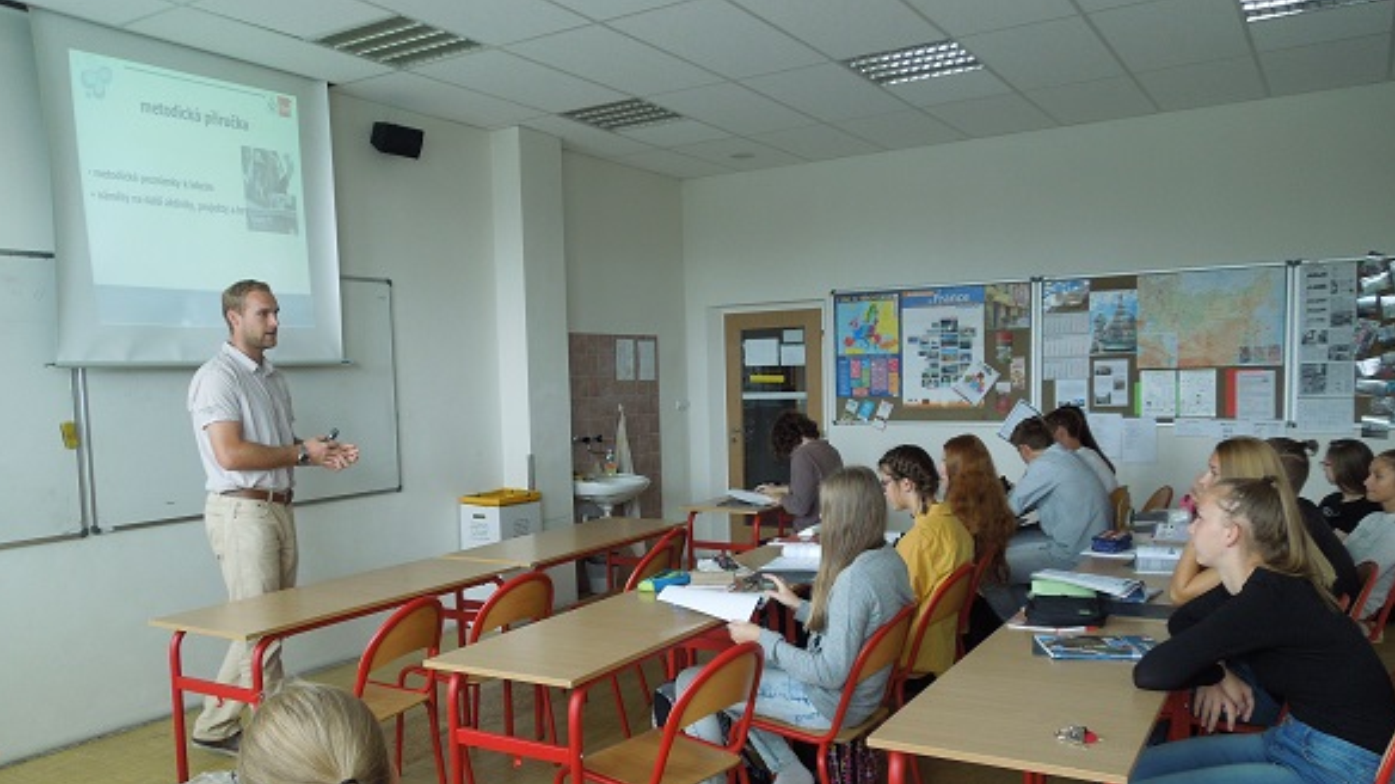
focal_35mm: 28
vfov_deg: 41.2
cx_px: 688
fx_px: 1035
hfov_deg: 67.9
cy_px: 476
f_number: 3.3
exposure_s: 1/30
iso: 160
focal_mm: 4.5
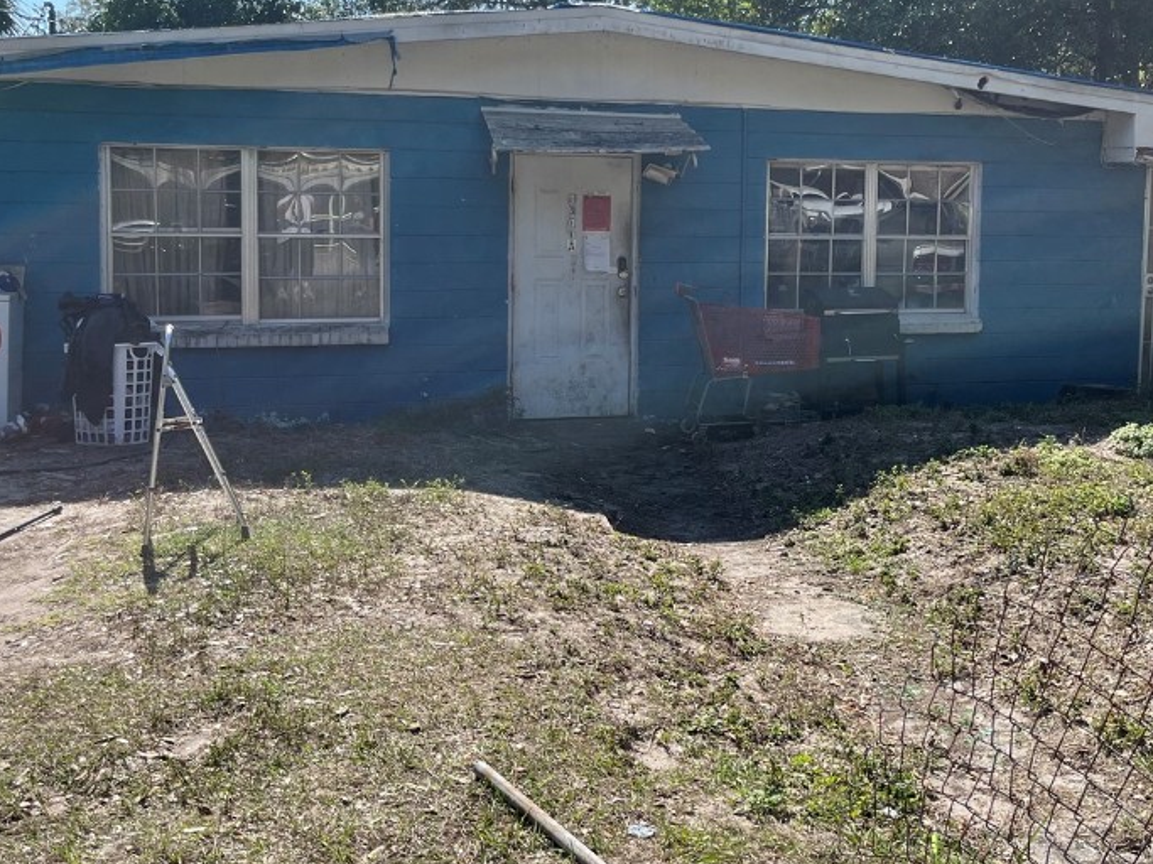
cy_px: 280
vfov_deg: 36.4
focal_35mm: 39
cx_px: 696
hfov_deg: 47.6
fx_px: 1299
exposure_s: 1/1992
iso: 50
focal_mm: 5.1
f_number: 1.6
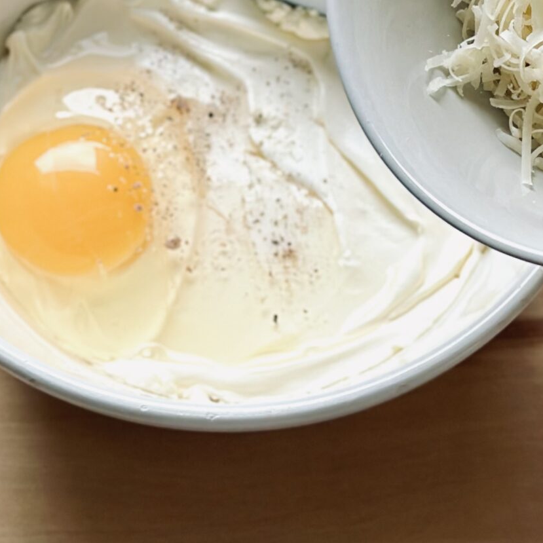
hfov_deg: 13.3
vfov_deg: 13.2
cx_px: 217
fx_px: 2325
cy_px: 63
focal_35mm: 131
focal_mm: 6.86
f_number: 1.78
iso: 64
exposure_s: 1/139
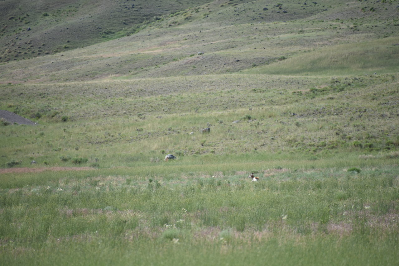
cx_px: 200
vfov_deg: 4.6
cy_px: 133
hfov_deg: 6.9
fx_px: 3326
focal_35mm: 300
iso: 220
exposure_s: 1/640
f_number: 5.6
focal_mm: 300
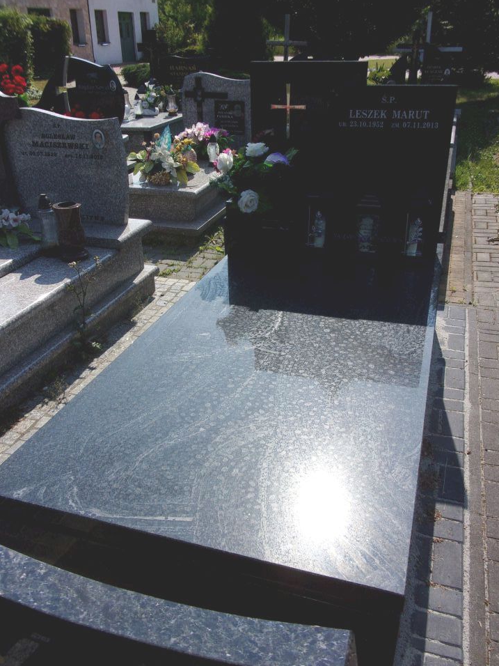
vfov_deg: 59.9
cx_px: 255
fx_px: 577
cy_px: 354
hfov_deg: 46.8
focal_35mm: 30
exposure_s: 1/850
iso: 80
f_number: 3.9
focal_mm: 5.1
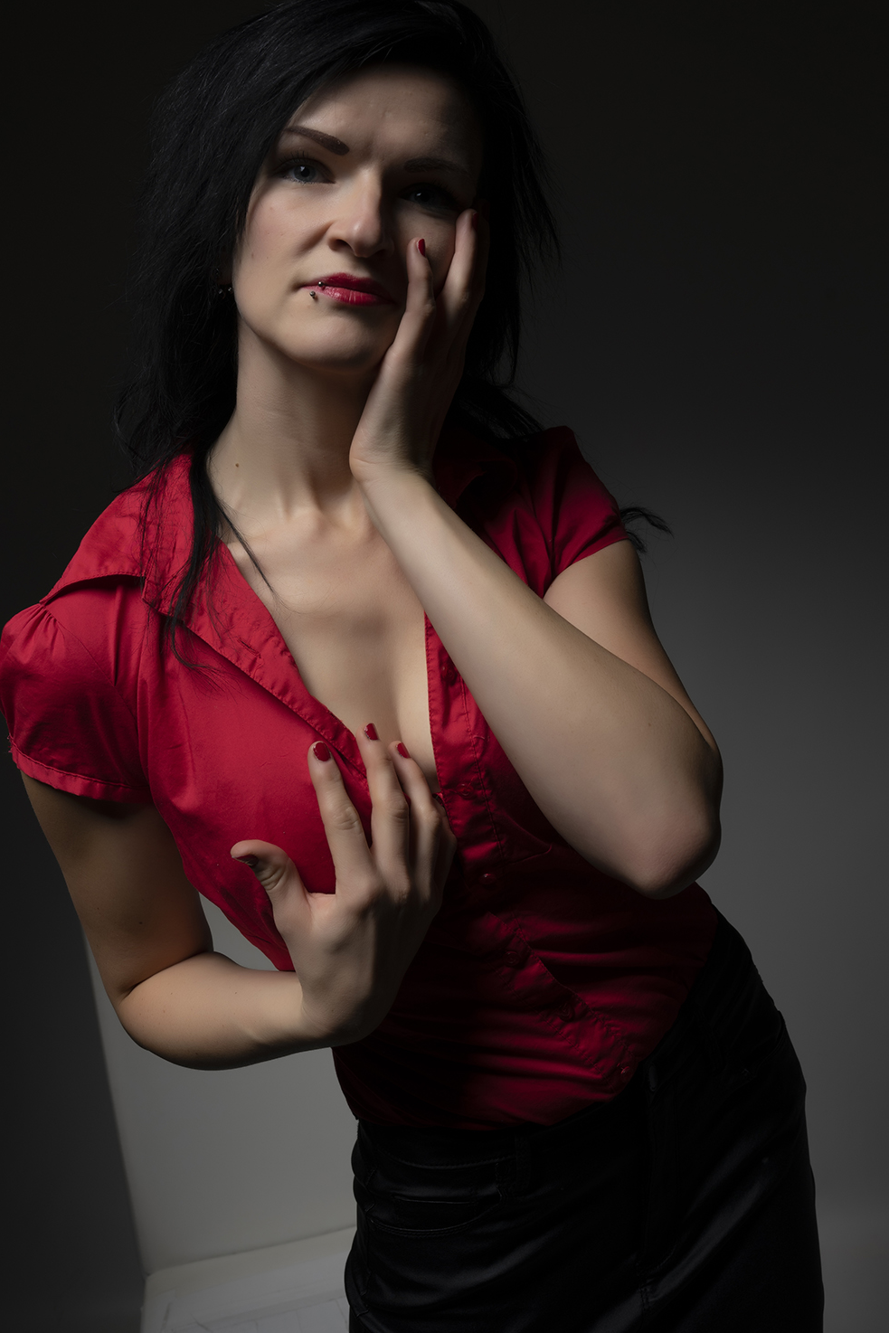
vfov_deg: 50.7
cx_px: 426
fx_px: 1407
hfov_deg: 35.1
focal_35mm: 38
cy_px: 648
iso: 100
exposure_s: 1/200
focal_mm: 35
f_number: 9
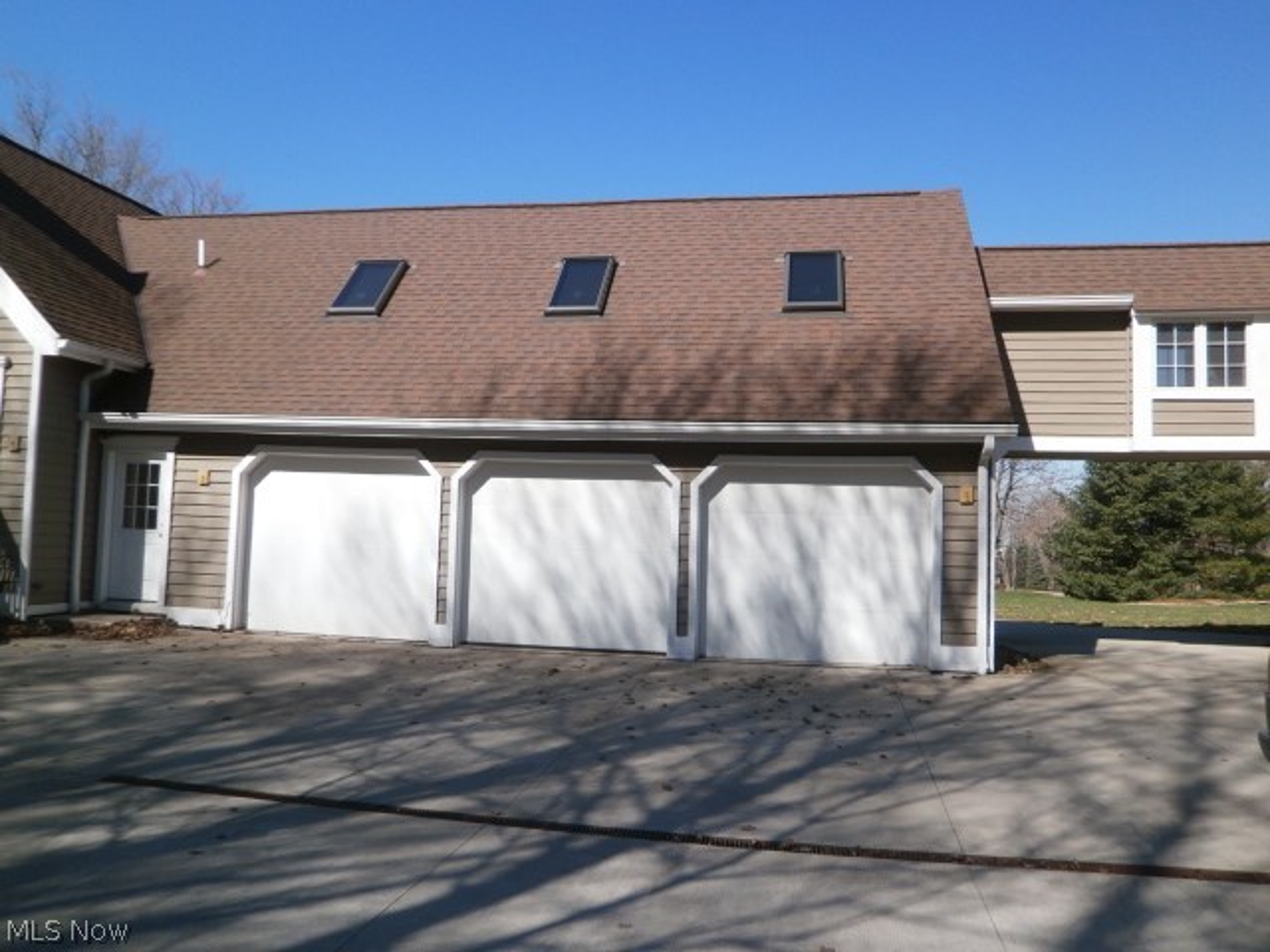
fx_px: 954
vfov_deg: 53.1
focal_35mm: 26
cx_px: 635
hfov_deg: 67.3
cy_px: 476
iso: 100
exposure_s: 1/1600
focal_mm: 4.7
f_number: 2.8
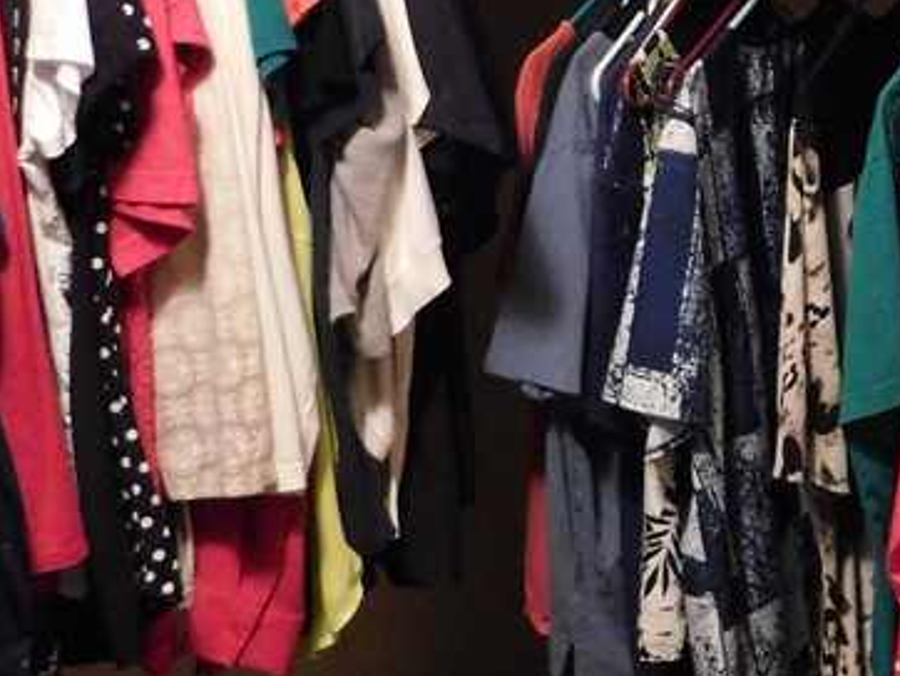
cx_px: 912
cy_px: 134
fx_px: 1691
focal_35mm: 65
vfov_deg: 22.3
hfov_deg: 27.9
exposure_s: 1/6
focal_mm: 4
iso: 800
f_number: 3
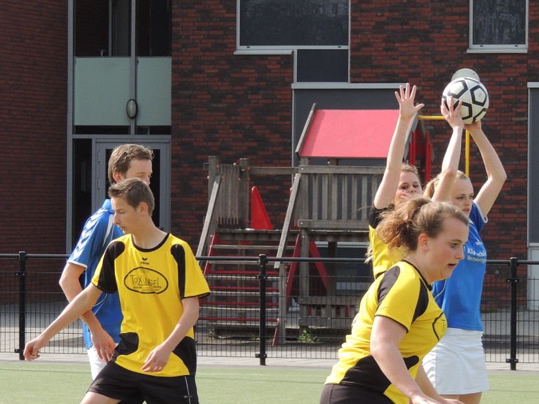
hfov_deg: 8.3
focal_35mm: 238
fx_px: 3705
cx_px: 276
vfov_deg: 6.2
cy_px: 236
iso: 200
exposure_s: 1/500
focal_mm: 27.6
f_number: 4.4
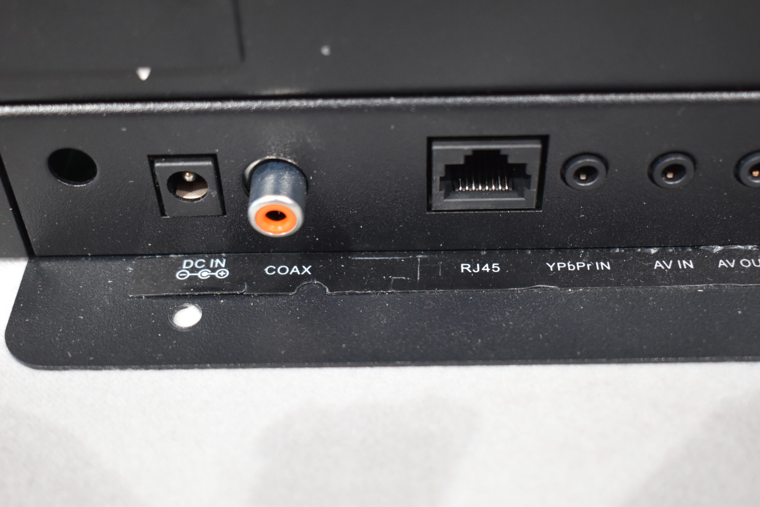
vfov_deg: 26.5
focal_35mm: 51
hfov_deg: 38.9
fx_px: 1077
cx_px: 380
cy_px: 254
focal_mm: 34
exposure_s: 1/60
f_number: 4.5
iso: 1000
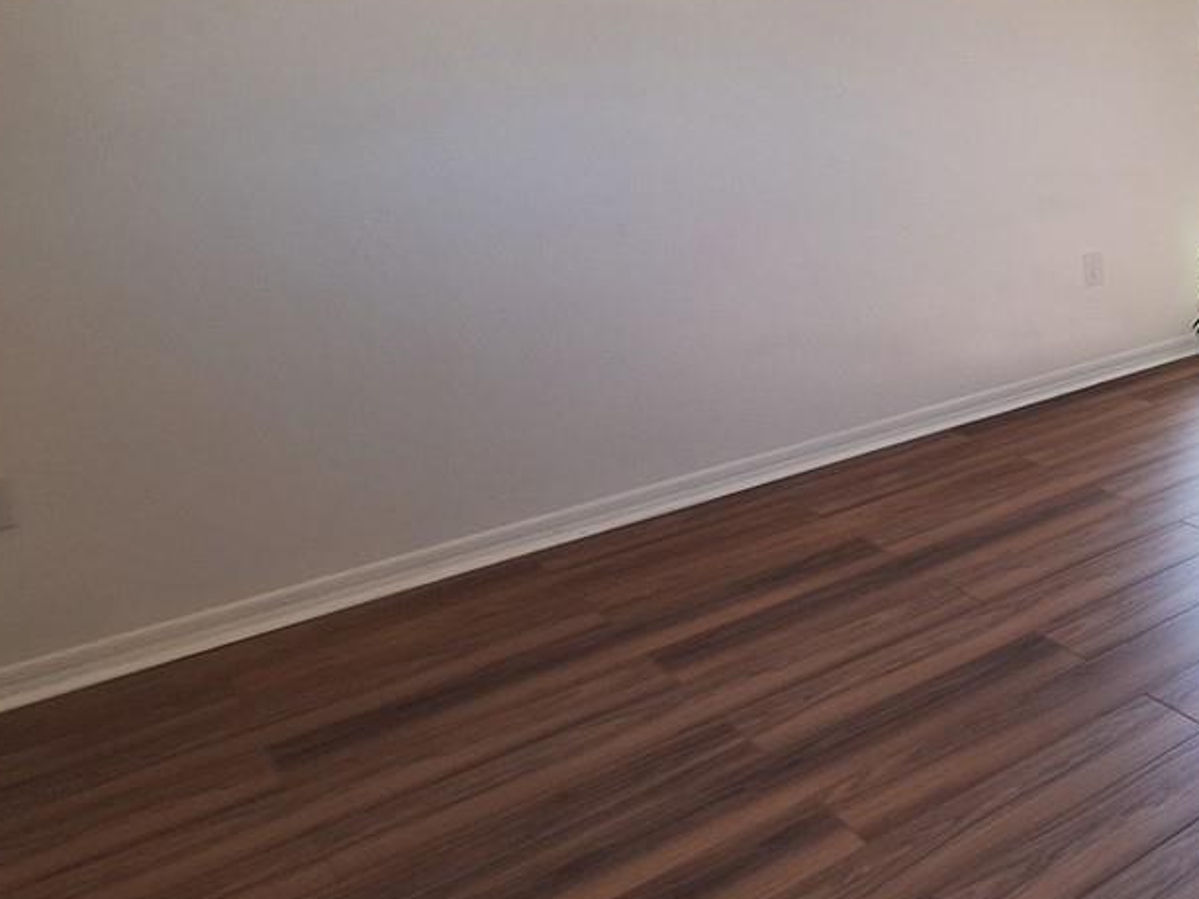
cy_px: 208
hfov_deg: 39.9
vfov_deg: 40.4
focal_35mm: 34
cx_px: 1415
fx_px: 1178
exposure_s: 1/120
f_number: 2.2
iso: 64
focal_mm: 1.74
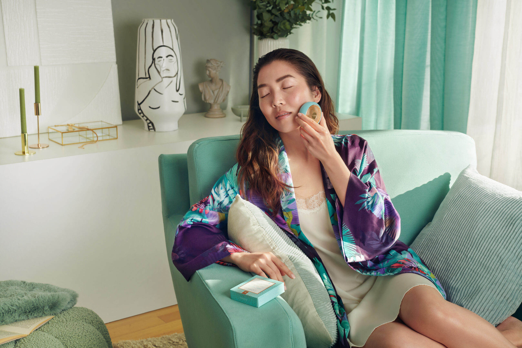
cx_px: 261
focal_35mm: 50
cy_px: 174
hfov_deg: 39.6
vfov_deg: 27.0
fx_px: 725
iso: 125
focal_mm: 50
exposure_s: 1/160
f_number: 8
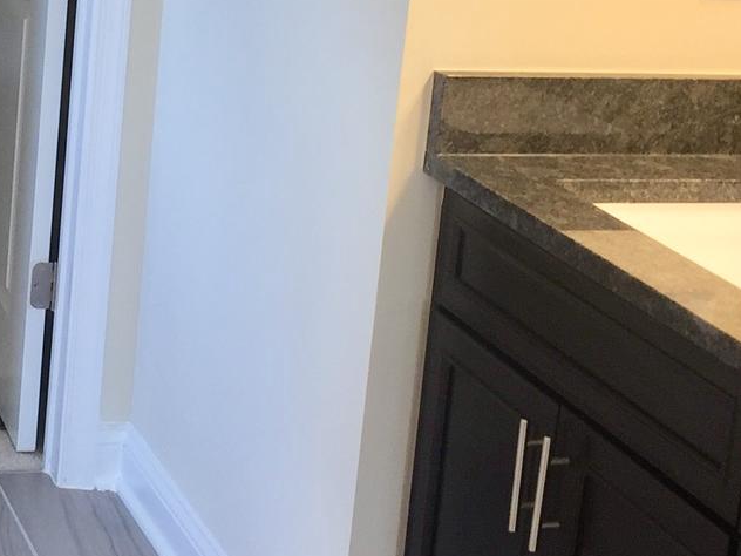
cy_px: 104
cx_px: 40
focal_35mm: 94
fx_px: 2012
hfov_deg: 20.3
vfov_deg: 15.6
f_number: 2.2
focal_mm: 4.15
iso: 32
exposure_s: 1/30
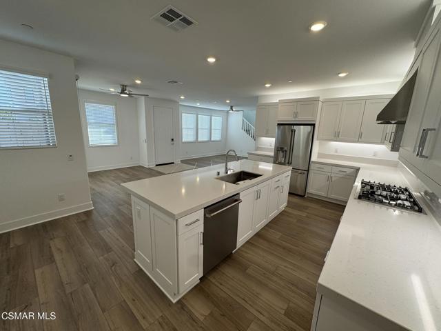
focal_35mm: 14
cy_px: 166
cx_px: 220
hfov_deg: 102.1
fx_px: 178
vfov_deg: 85.7
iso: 64
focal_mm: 2.22
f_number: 2.2
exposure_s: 1/120
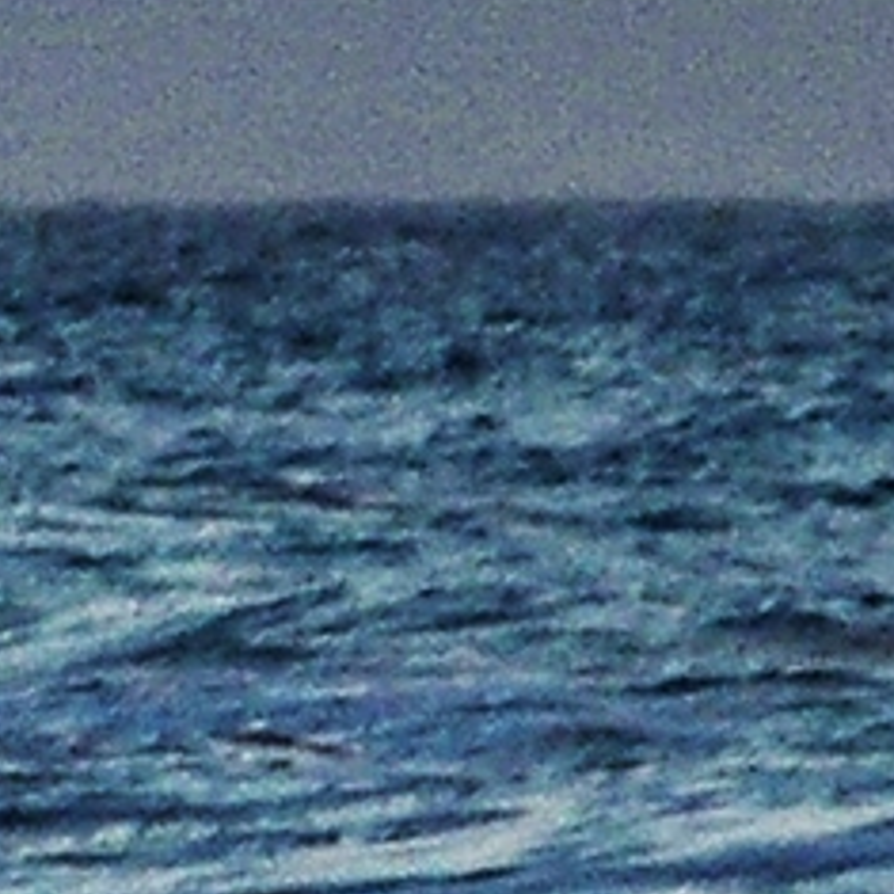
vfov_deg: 0.9
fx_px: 58409
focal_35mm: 1999
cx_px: -3306
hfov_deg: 0.9
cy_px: -207
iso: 50
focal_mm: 35.3
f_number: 3.6
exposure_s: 1/80
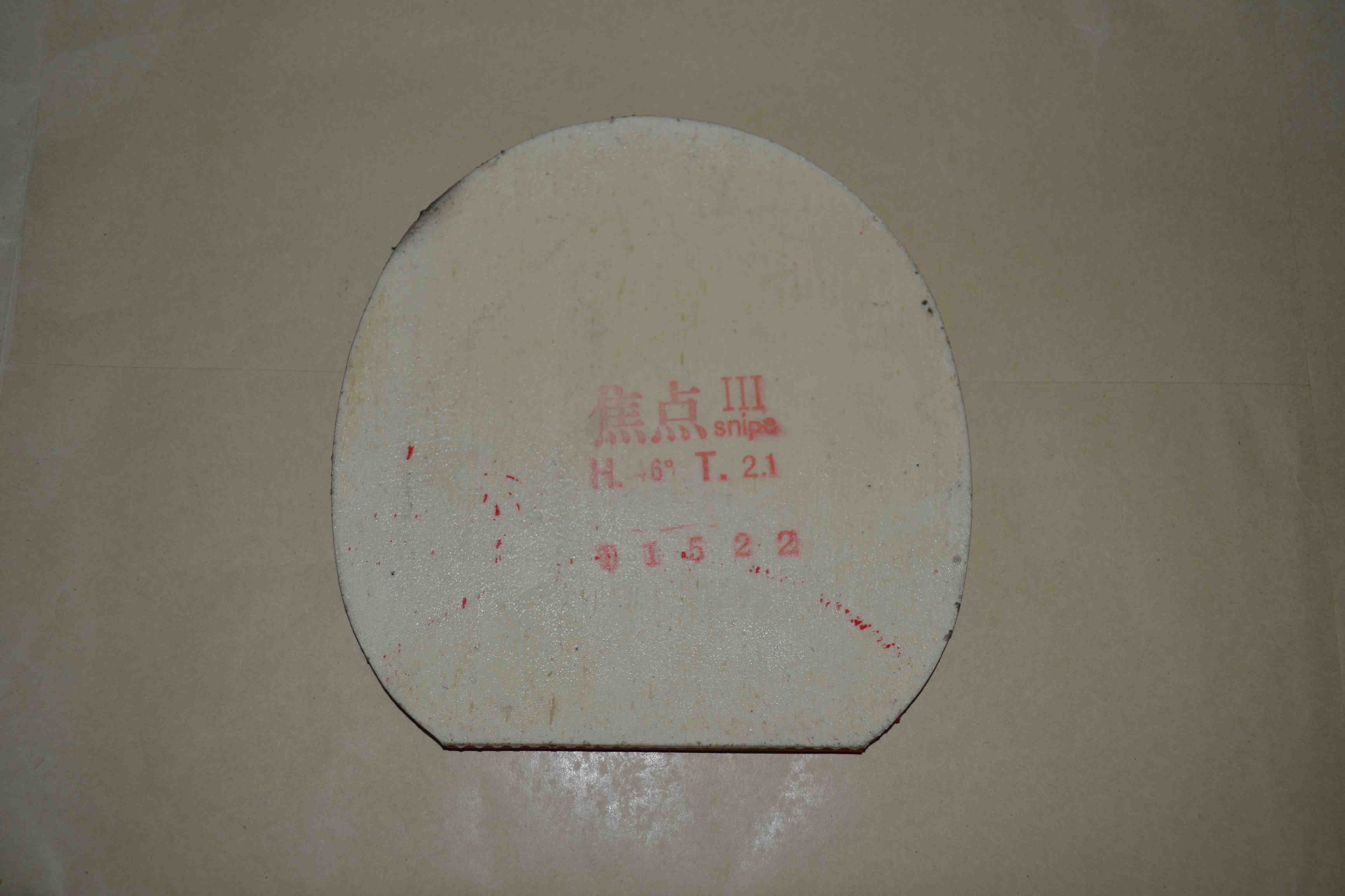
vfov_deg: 36.9
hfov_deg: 53.1
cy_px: 448
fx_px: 1345
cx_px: 672
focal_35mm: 36
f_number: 4
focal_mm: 24
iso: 180
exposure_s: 1/60
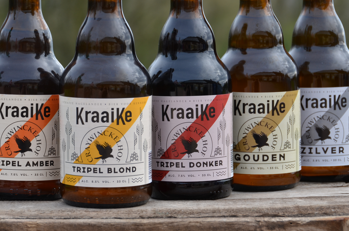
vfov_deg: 8.4
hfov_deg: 12.6
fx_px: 1574
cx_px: 130
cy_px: 92
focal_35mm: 163
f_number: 7.1
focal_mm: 75
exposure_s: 1/200
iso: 200
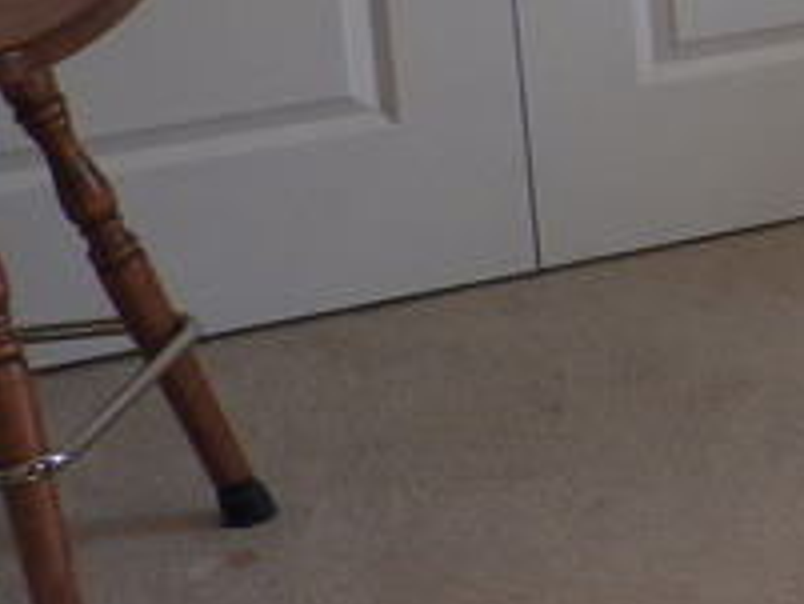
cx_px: 2044
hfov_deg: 12.2
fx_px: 2835
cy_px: -388
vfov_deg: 11.5
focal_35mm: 122
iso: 100
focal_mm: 4.3
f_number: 3.3
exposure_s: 1/50
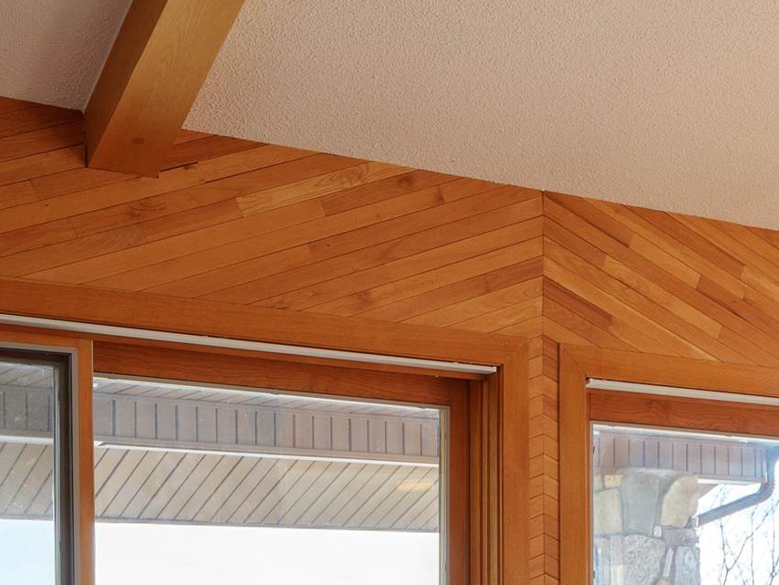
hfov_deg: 21.7
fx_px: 1868
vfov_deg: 17.1
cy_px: 675
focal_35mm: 83
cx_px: 958
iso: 100
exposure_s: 1/30
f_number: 7.1
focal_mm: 24
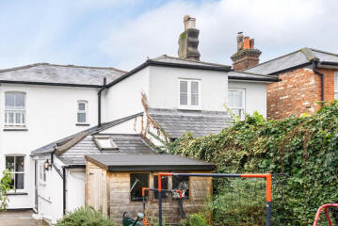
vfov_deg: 40.7
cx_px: 43
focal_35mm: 32
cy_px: 154
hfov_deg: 52.7
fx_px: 300
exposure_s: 1/400
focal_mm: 17.5
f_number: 7.1
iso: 2000
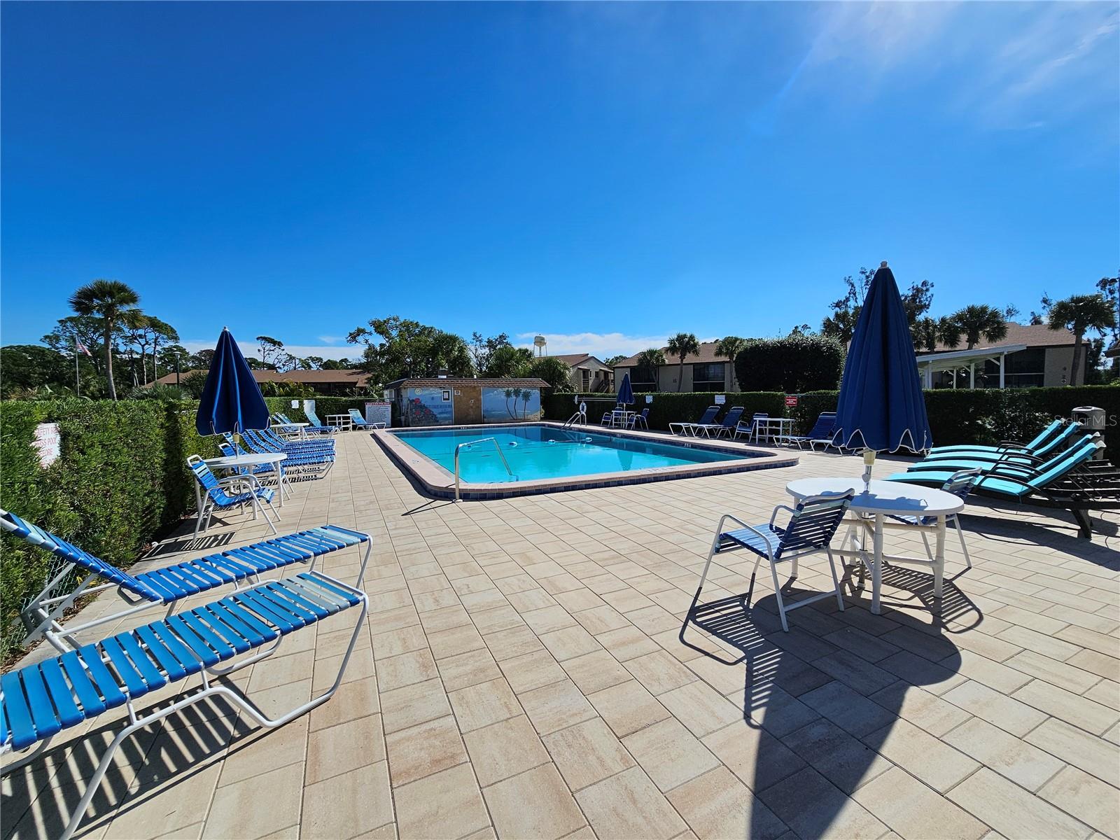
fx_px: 421
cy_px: 420
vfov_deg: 89.9
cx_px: 560
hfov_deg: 106.2
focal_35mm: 13
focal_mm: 2.2
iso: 50
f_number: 2.2
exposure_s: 1/5130
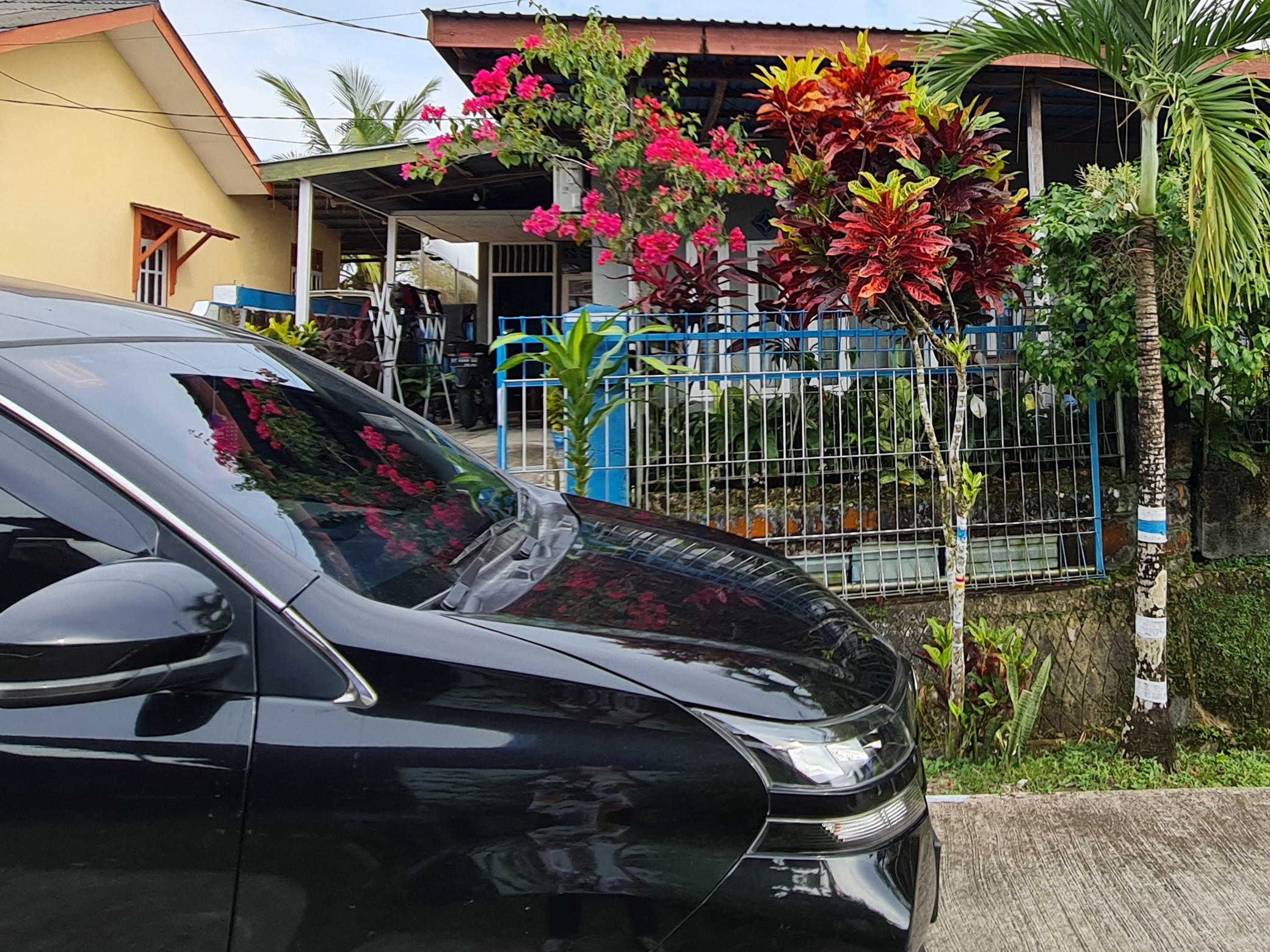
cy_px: 264
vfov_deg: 53.0
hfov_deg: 66.8
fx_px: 917
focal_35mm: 25
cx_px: 884
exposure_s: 1/590
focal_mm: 2.2
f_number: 2.2
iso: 64
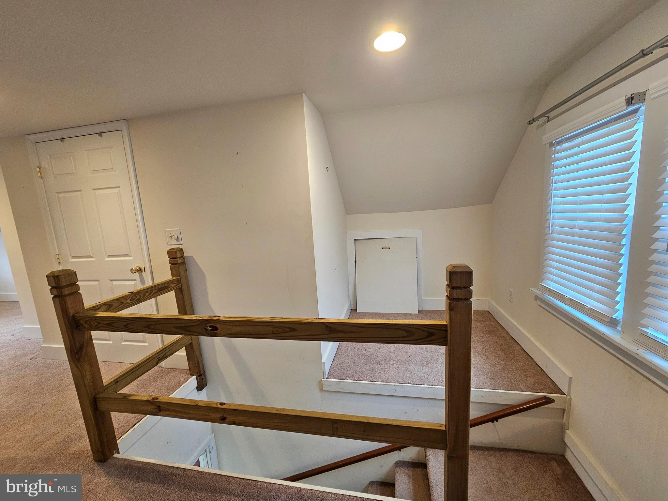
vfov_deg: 89.9
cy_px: 250
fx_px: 251
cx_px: 334
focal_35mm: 13
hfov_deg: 106.2
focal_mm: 2.2
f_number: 2.2
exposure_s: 1/40
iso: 320
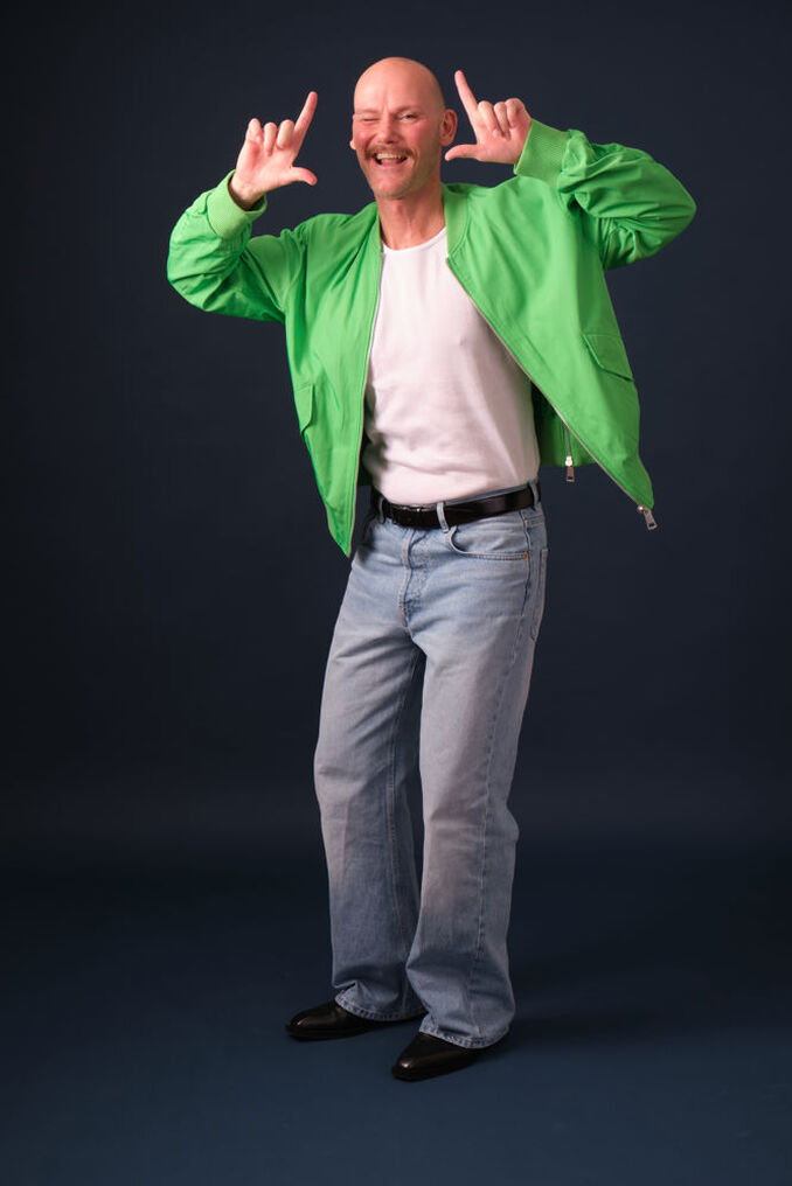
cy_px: 593
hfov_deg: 25.1
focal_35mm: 54
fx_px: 1781
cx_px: 396
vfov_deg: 36.9
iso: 160
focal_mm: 35.8
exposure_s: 1/160
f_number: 8
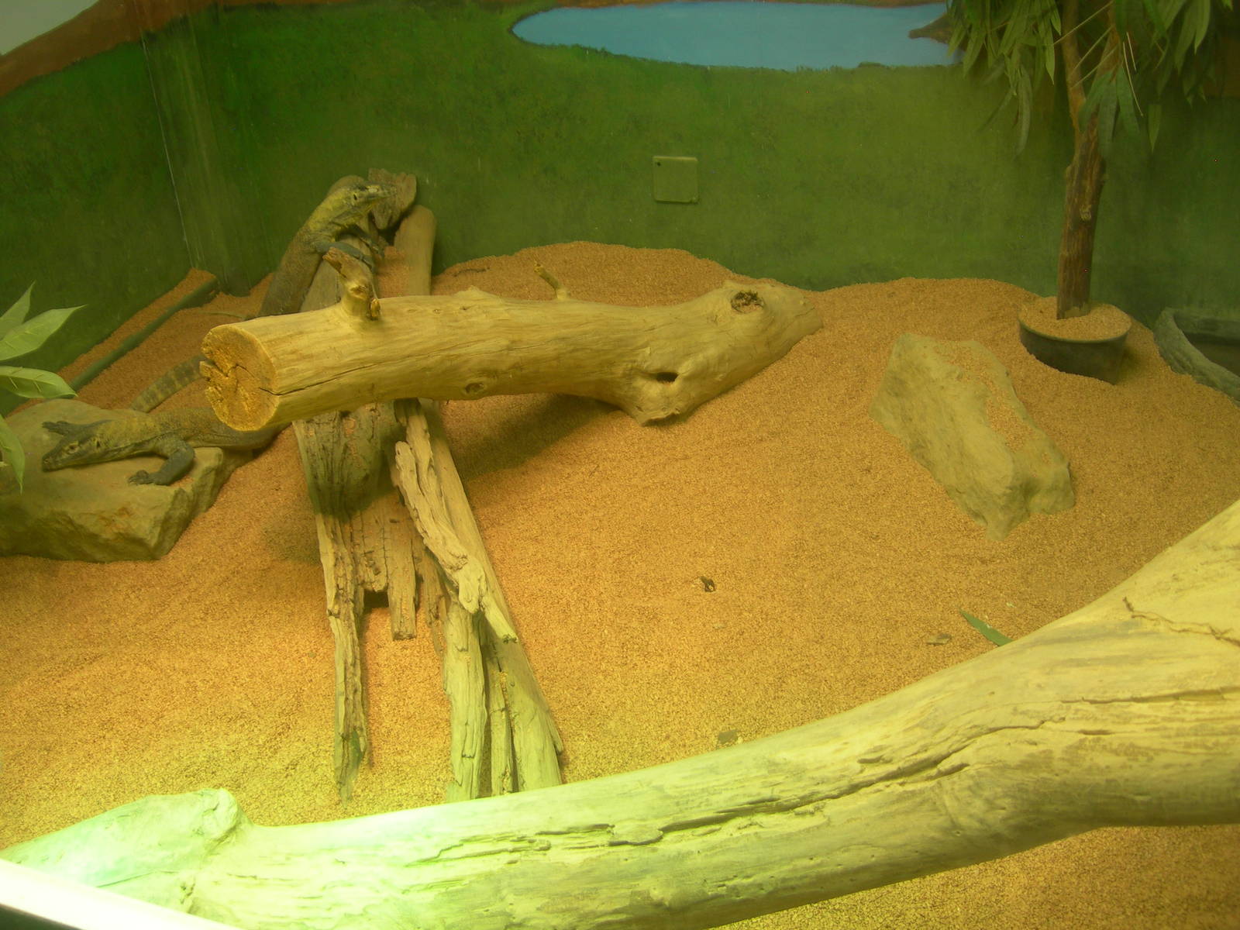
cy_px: 465
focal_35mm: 38
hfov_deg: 49.0
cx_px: 620
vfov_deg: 37.7
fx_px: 1361
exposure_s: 1/11.4
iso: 50
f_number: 2.8
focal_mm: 7.8
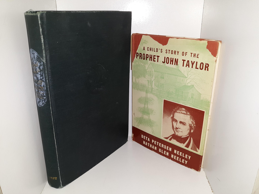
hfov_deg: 63.4
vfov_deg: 49.7
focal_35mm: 28
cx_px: 130
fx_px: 209
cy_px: 97
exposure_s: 1/120
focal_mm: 3.7
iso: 64
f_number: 1.7
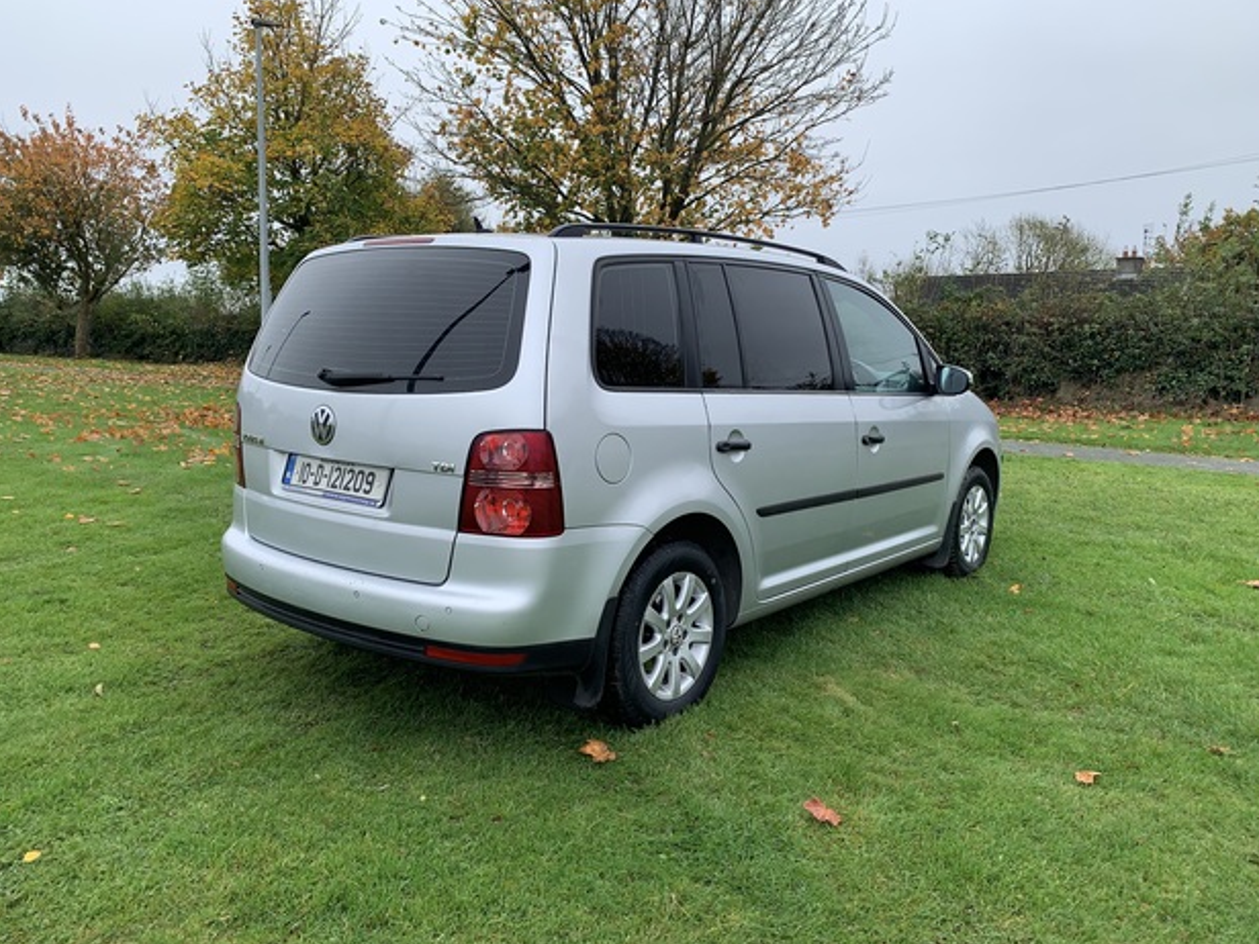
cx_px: 634
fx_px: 982
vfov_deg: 51.3
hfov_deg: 65.3
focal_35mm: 27
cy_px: 458
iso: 25
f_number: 1.8
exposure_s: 1/597
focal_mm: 4.25
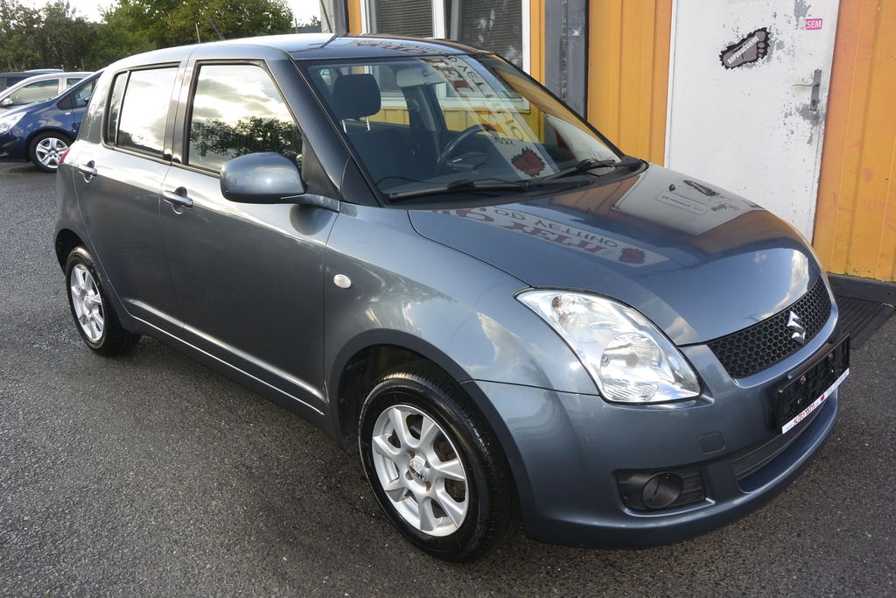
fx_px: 722
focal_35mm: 29
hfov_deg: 63.7
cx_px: 448
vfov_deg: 45.0
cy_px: 299
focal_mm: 11
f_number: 4.5
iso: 160
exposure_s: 1/250
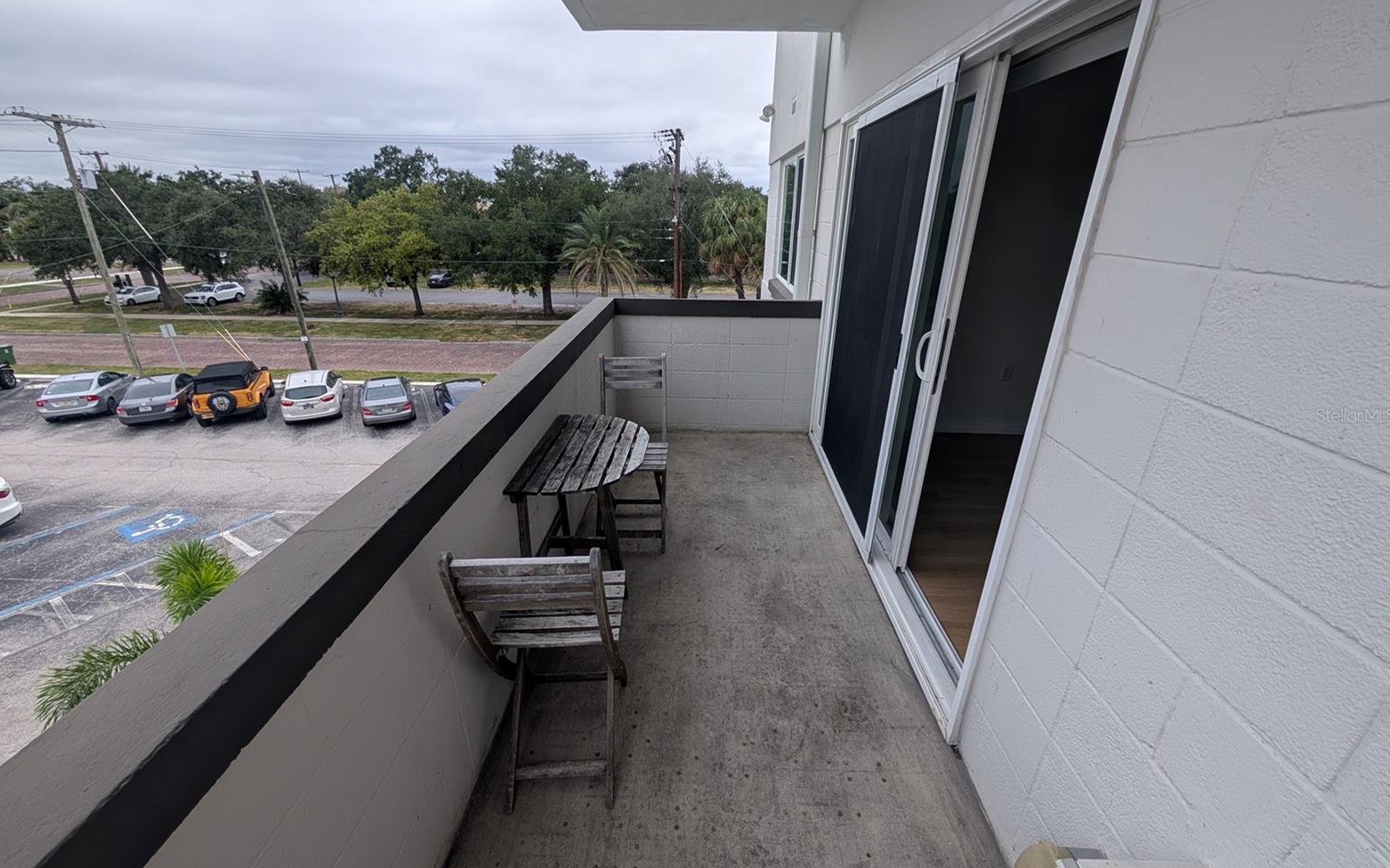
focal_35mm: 13
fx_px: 492
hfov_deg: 109.4
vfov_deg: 82.8
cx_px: 691
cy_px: 415
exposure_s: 1/1582
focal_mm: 2.02
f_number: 1.7
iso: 54
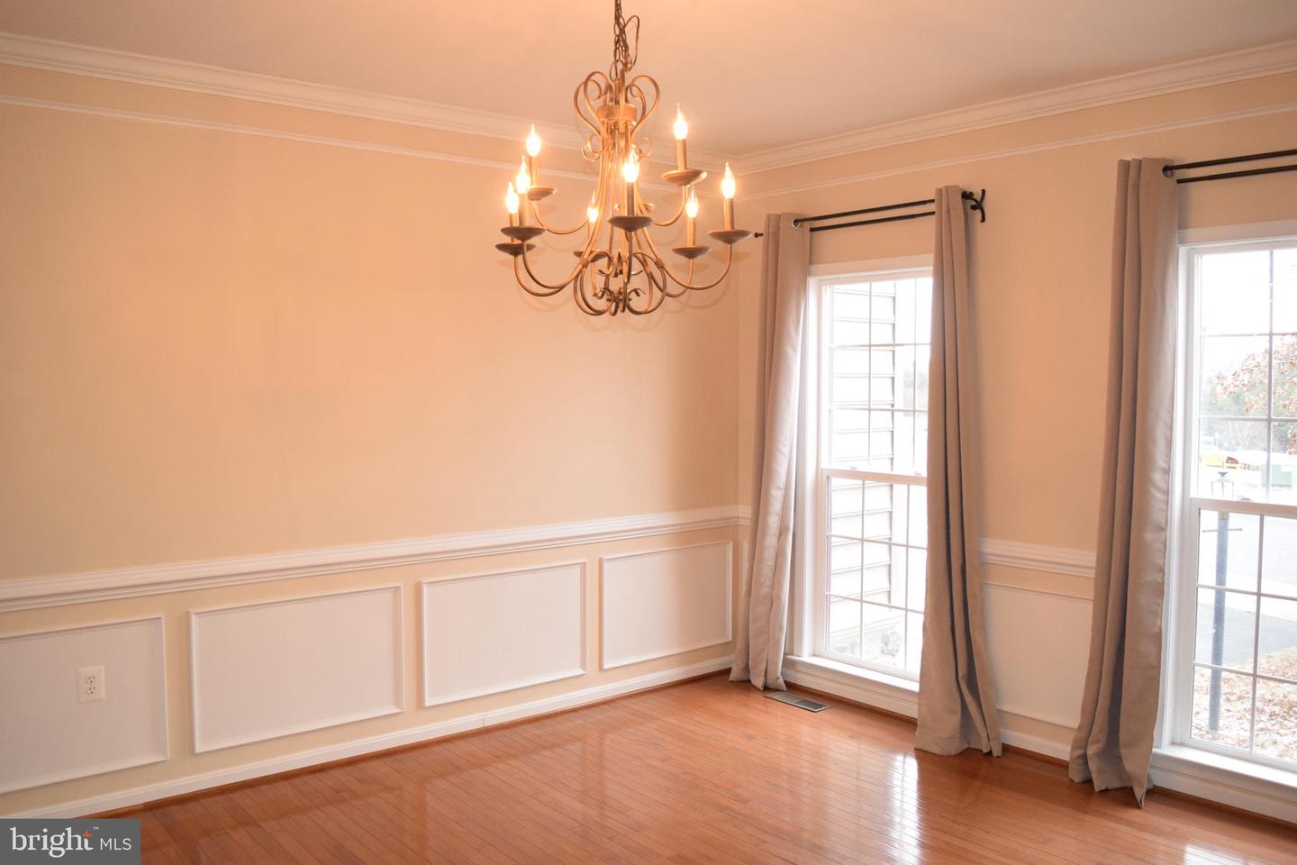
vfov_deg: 43.6
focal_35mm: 30
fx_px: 1081
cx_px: 648
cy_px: 432
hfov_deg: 61.9
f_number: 4
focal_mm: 20
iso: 1600
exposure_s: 1/200
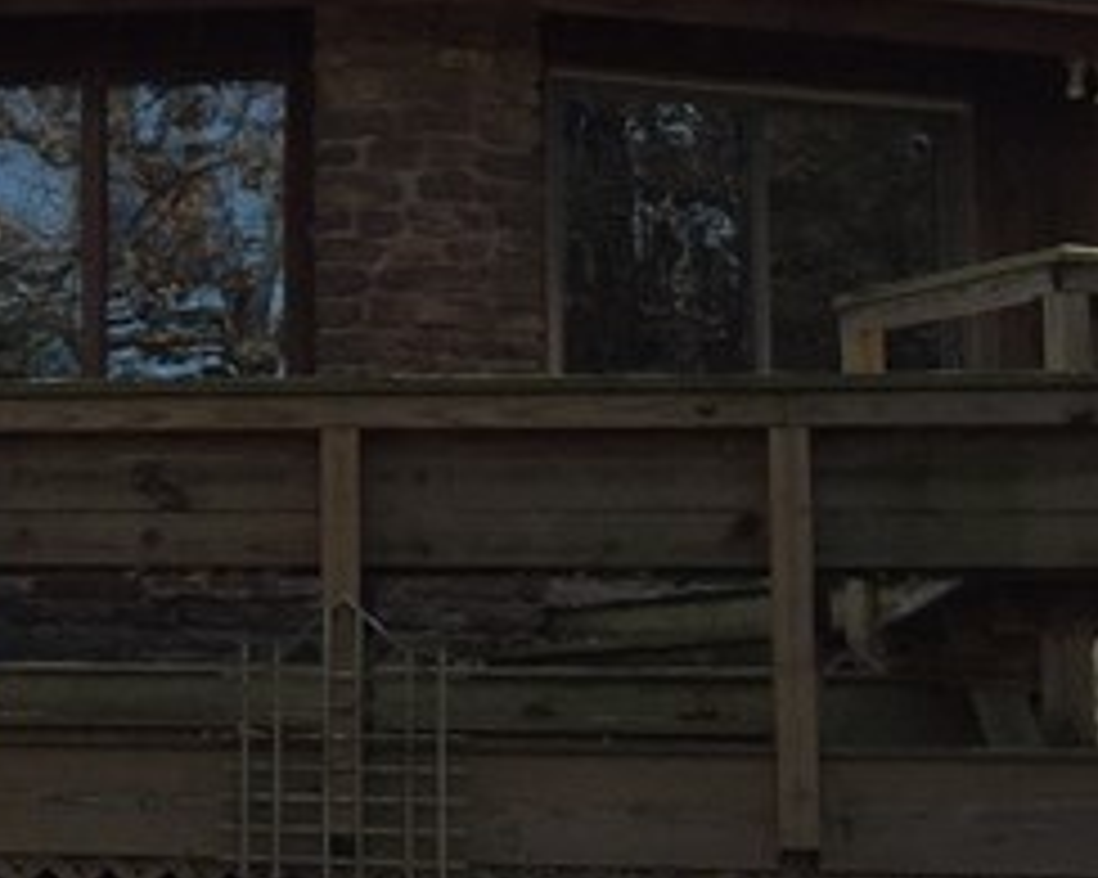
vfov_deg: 13.0
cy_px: 464
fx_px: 3866
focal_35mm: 119
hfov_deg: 14.7
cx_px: -693
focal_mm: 4.15
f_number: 2.2
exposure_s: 1/590
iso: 32
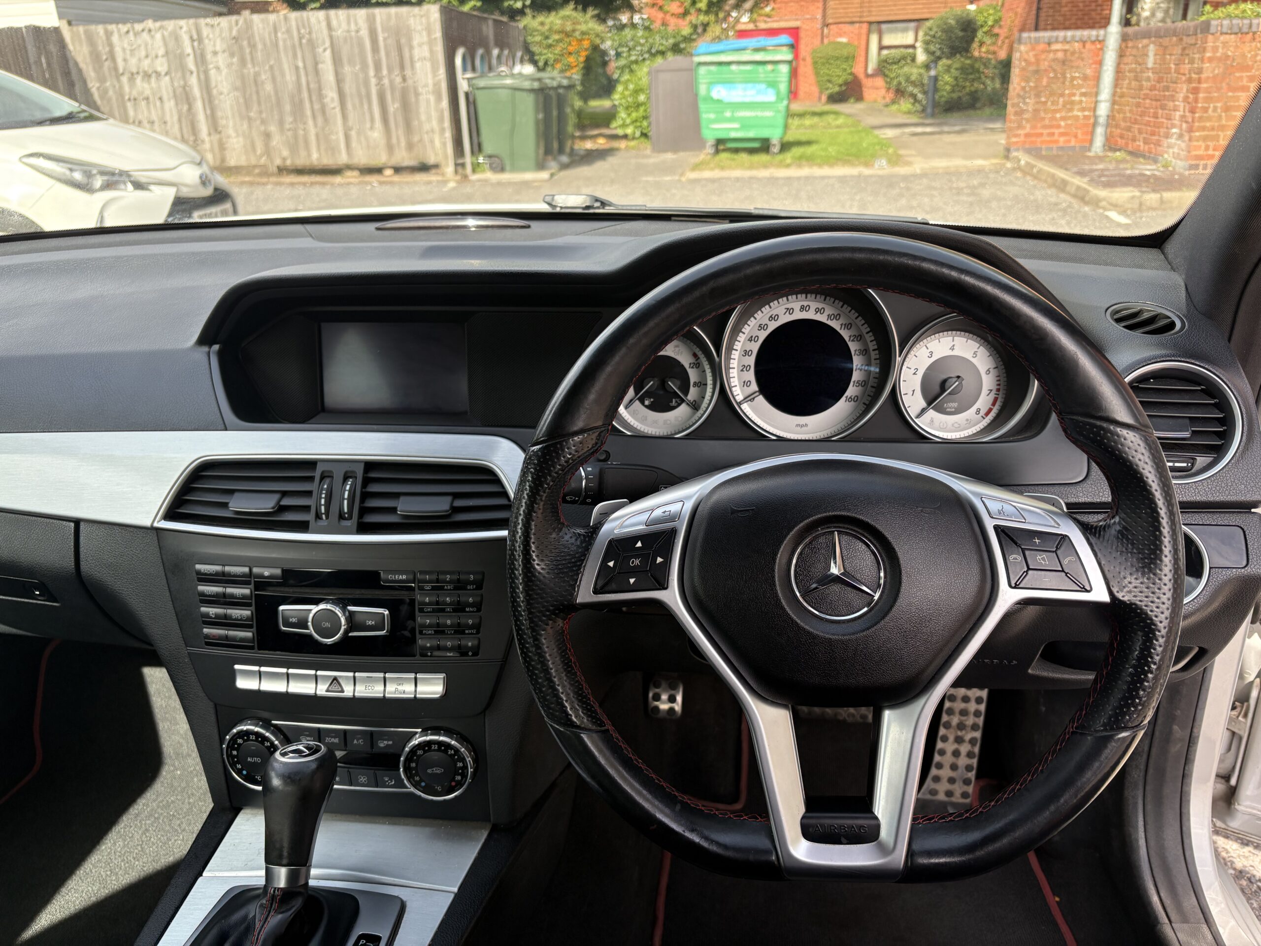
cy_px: 473
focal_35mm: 26
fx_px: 947
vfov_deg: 53.1
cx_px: 630
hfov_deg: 67.3
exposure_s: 1/373
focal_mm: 5.96
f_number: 1.6
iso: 64
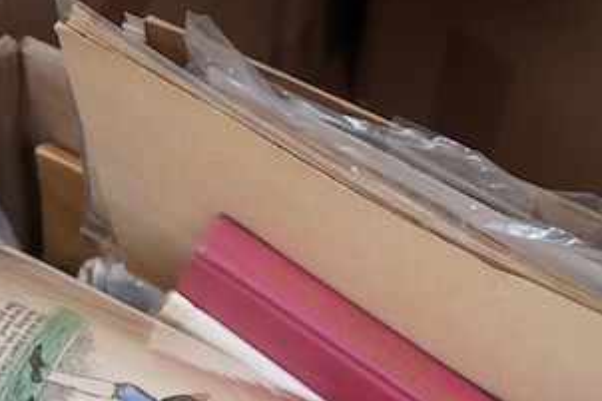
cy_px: 587
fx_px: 2239
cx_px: 227
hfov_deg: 15.3
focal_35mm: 134
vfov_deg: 9.9
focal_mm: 30
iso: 1250
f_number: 5.6
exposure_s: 1/160
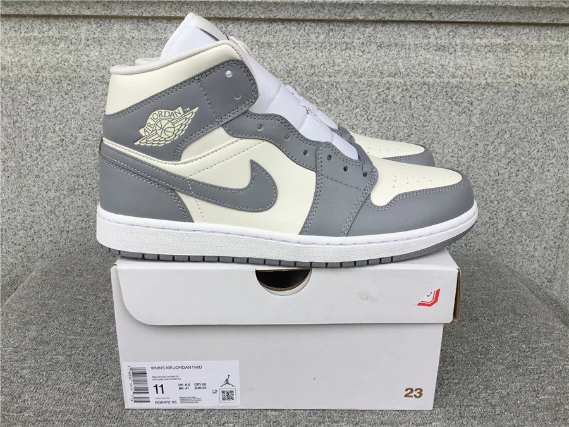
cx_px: 284
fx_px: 510
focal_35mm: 31
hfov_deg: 58.4
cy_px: 214
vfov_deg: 45.4
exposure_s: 1/170
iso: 25
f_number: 2.4
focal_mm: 3.3
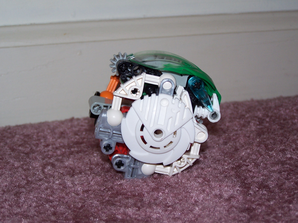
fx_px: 646
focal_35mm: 75
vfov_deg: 19.6
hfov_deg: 26.0
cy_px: 112
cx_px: 149
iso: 80
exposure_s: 1/90
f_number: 3.2
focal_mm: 12.4
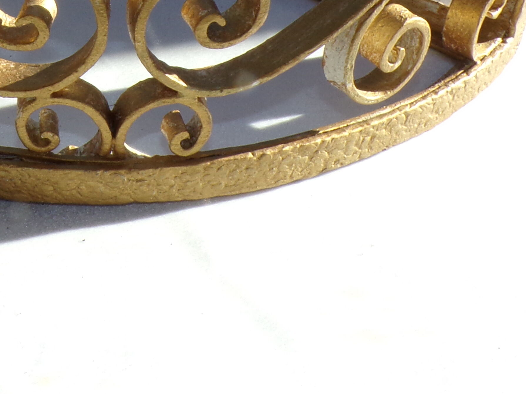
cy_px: 4
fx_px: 1048
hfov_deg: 27.4
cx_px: 85
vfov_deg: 20.6
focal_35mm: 69
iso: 80
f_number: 8
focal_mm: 4.3
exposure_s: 1/60
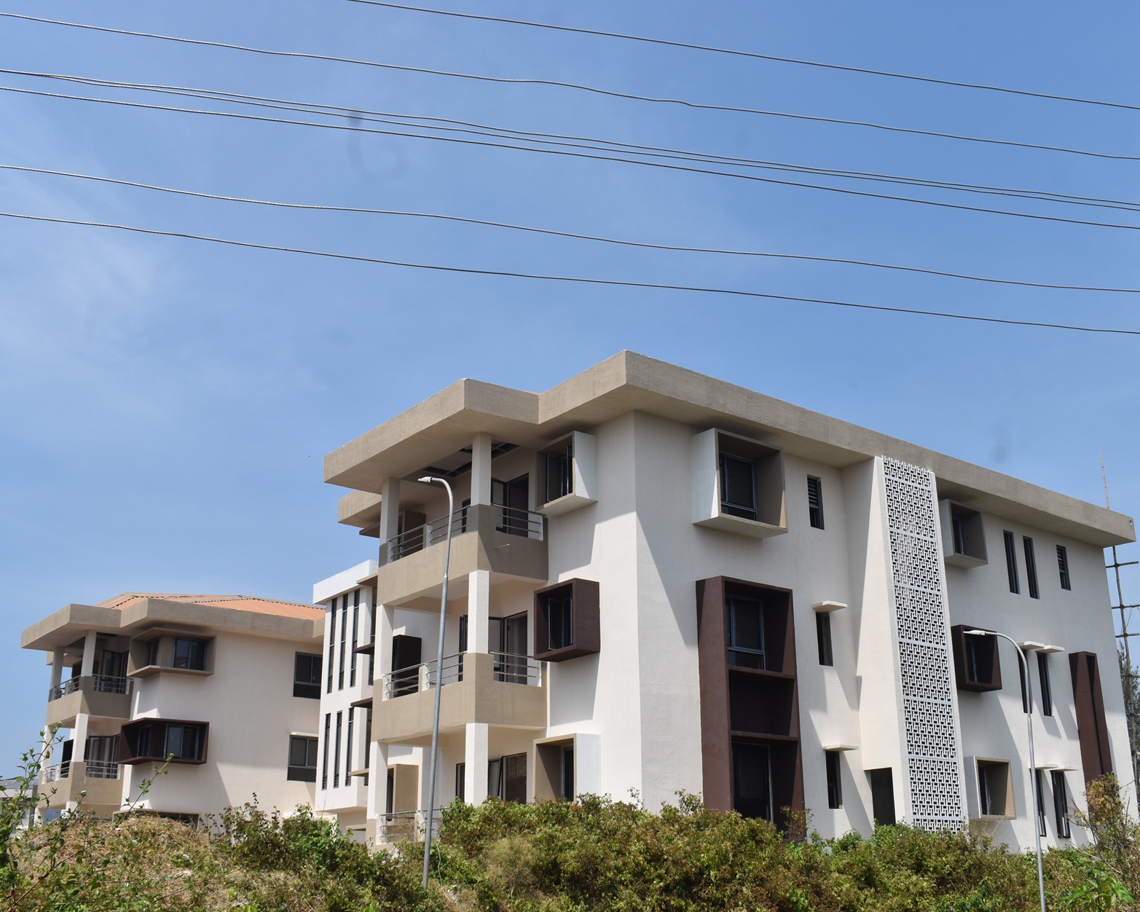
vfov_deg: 39.2
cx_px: 575
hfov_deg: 47.9
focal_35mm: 38
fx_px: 1282
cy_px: 452
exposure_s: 1/400
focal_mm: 22
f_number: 10
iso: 200
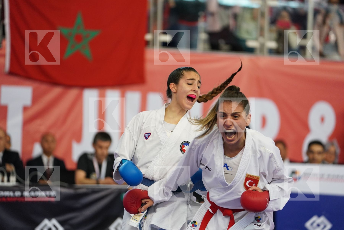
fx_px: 1701
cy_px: 115
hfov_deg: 11.5
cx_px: 172
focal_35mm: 178
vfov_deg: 7.7
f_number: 2.8
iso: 2500
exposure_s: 1/1000
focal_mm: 178
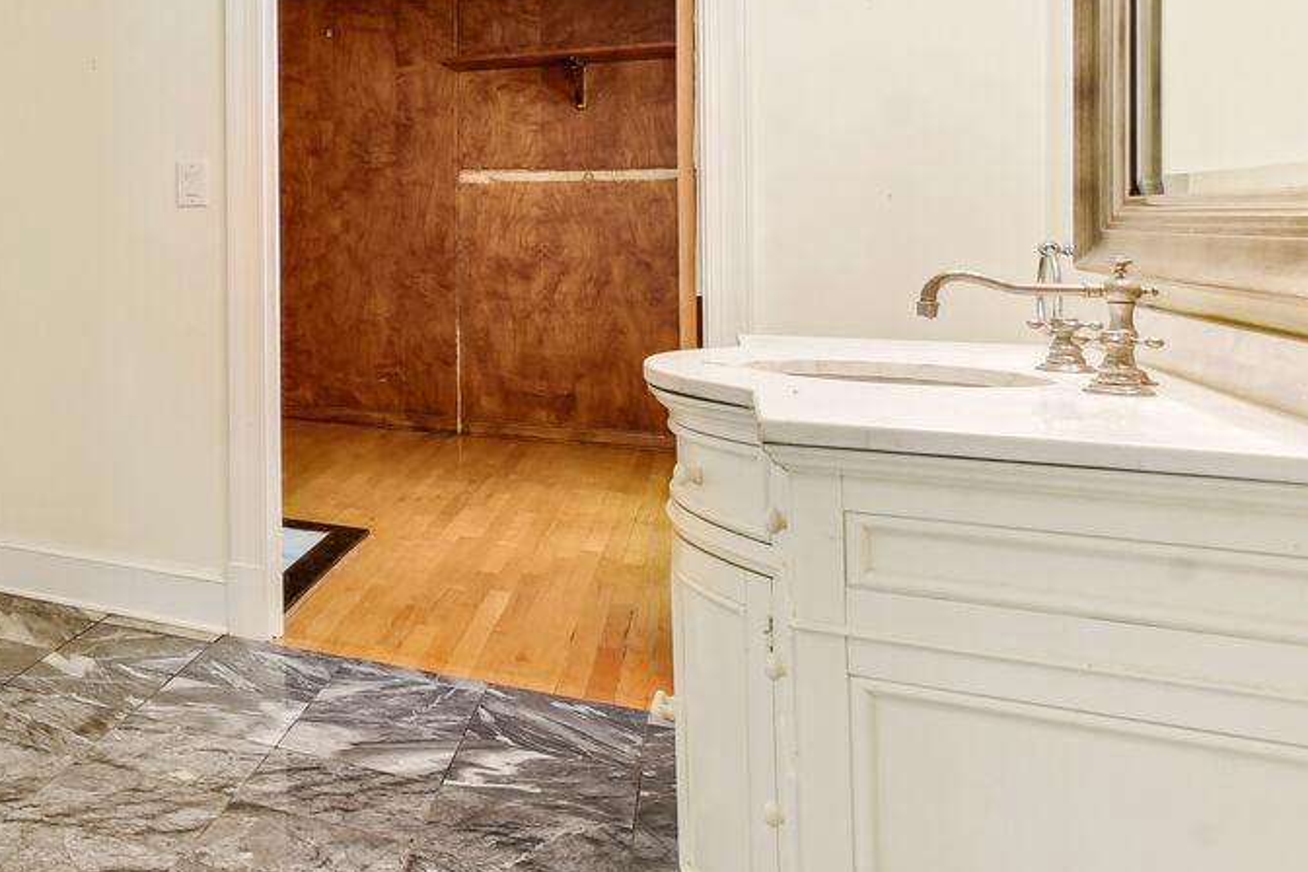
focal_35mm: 36
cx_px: -292
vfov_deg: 35.9
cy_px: 197
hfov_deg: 38.2
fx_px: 1308
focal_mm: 14
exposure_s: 1/10
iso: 400
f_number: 8
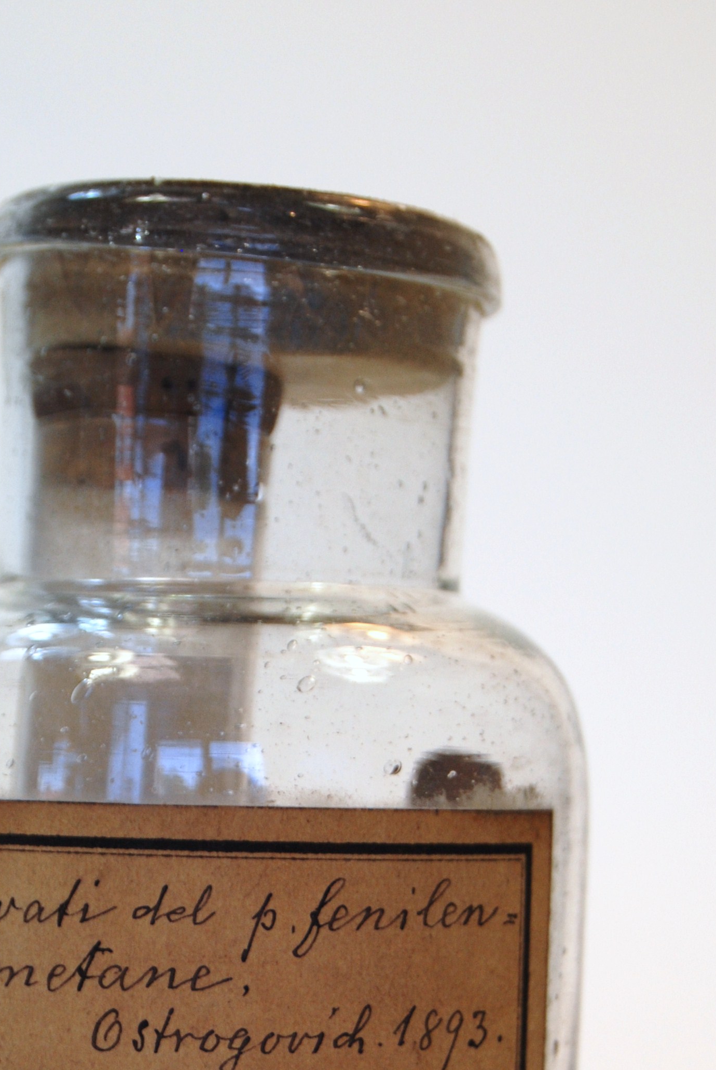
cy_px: 896
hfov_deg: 8.9
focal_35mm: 155
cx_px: 233
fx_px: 4610
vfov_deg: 13.2
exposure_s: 1/160
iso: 200
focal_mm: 55
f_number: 5.6
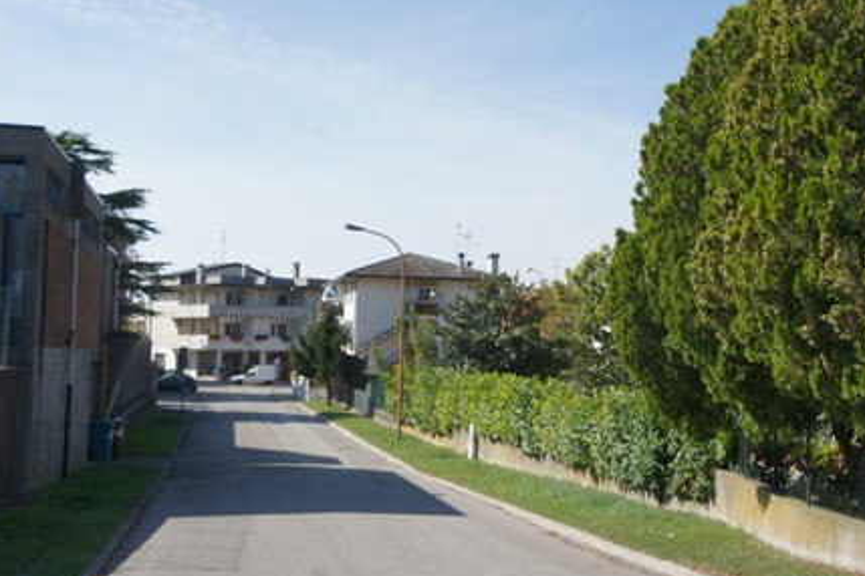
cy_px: 286
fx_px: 1081
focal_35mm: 45
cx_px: 448
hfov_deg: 43.6
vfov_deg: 29.9
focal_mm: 28
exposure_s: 1/400
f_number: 8
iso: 200
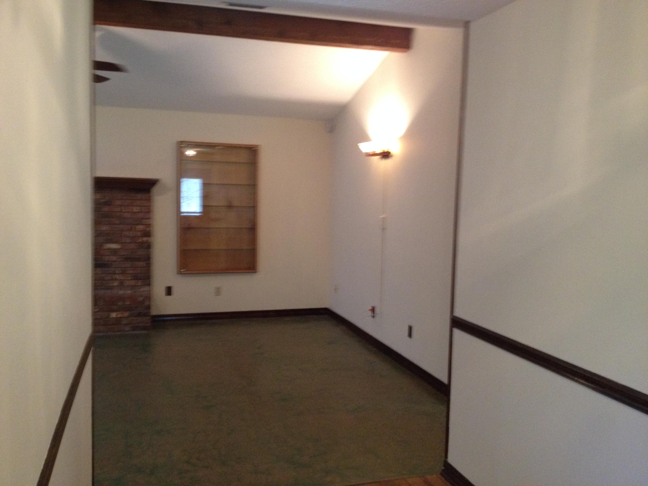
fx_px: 655
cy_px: 243
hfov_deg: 52.6
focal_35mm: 35
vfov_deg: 40.7
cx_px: 324
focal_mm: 4.28
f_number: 2.4
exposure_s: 1/20
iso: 250
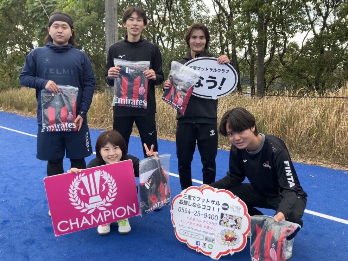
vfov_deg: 48.2
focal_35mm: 29
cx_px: 169
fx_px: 292
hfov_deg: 61.6
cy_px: 127
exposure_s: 1/207
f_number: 1.8
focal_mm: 3.99
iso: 25
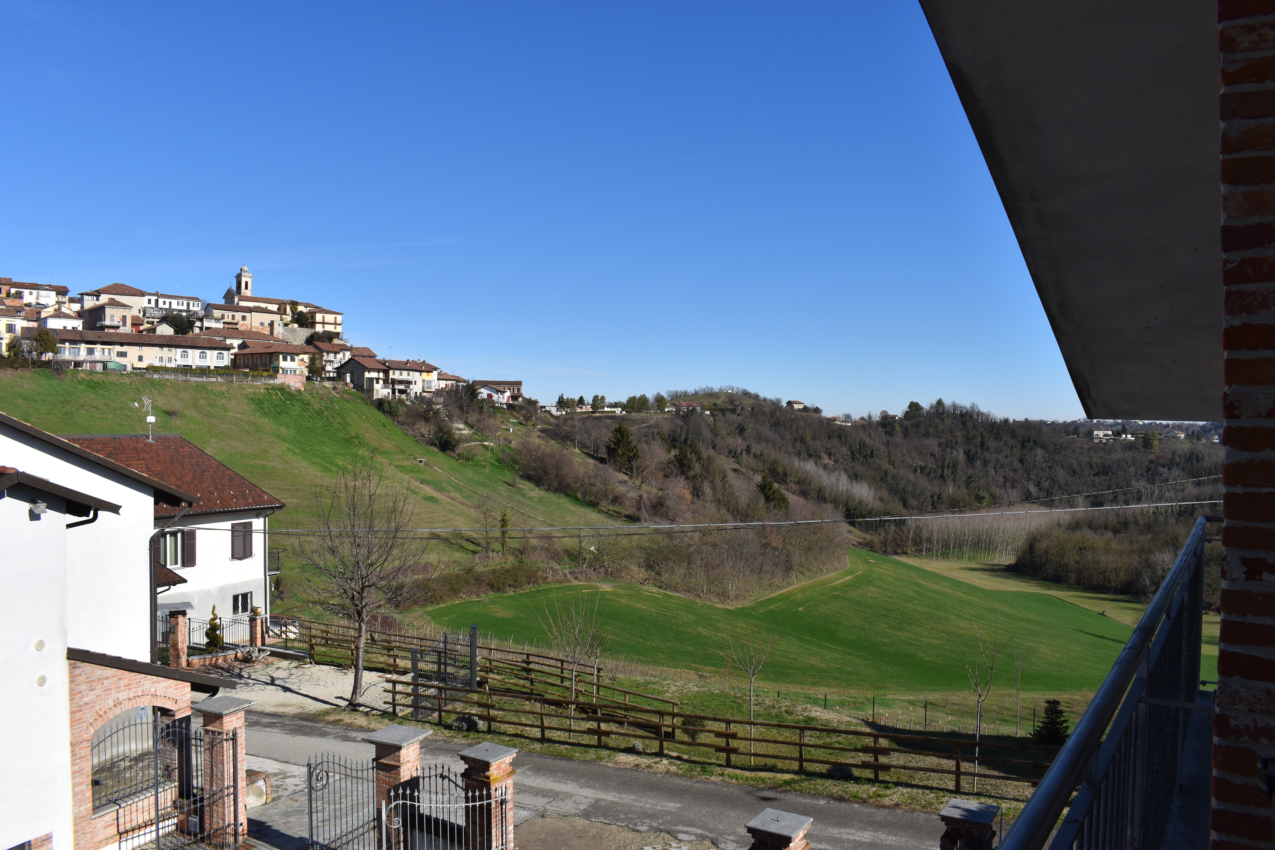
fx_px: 956
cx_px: 638
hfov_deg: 67.4
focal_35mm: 27
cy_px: 425
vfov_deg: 47.9
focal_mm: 18
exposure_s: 1/500
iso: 200
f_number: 11
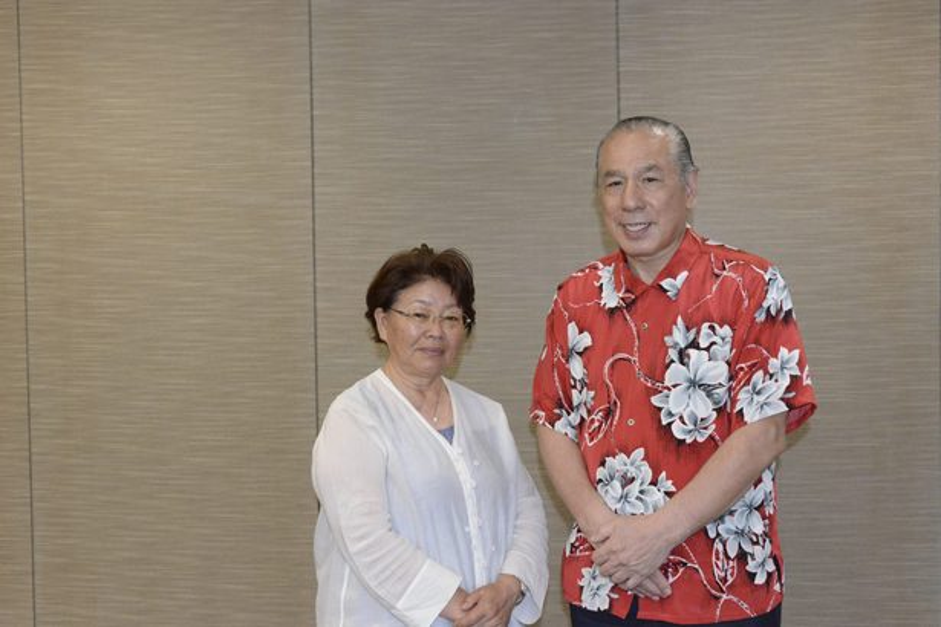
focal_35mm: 40
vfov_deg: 33.4
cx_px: 470
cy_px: 314
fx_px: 1045
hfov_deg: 48.5
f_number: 8
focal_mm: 40
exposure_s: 1/250
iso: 6400
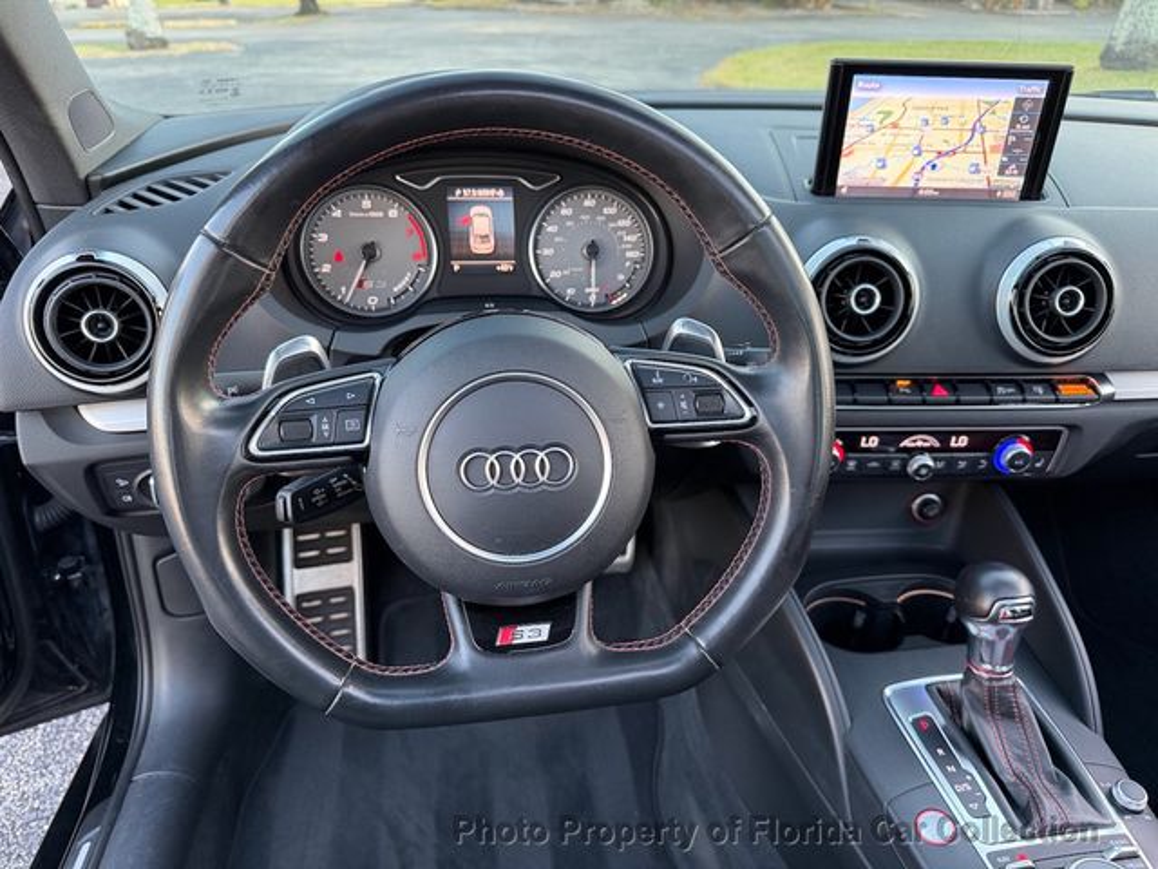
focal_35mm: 24
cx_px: 579
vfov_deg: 56.8
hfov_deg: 71.6
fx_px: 803
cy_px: 434
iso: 250
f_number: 1.78
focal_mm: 6.76
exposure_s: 1/60
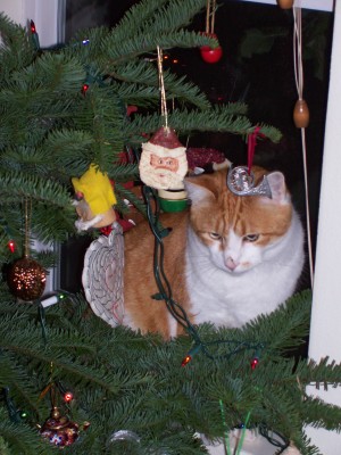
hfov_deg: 14.5
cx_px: 170
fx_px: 1340
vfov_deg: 19.3
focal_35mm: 102
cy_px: 228
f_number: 4.6
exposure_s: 1/157
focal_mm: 16.8
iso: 140
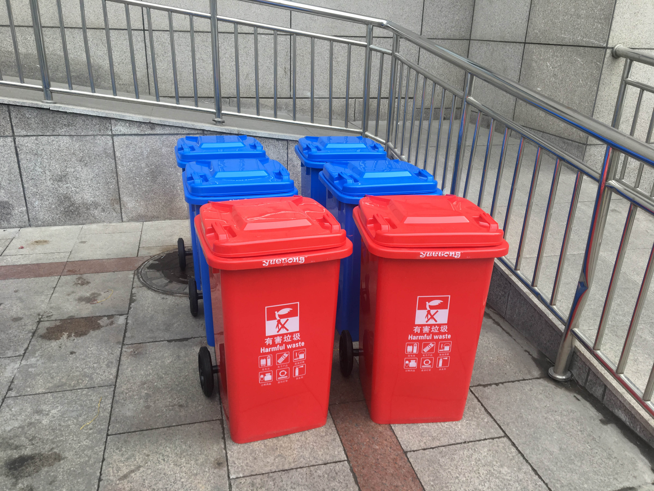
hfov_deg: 61.7
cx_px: 327
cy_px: 246
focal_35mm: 29
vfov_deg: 48.2
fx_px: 548
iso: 25
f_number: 2.2
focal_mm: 4.15
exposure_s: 1/100
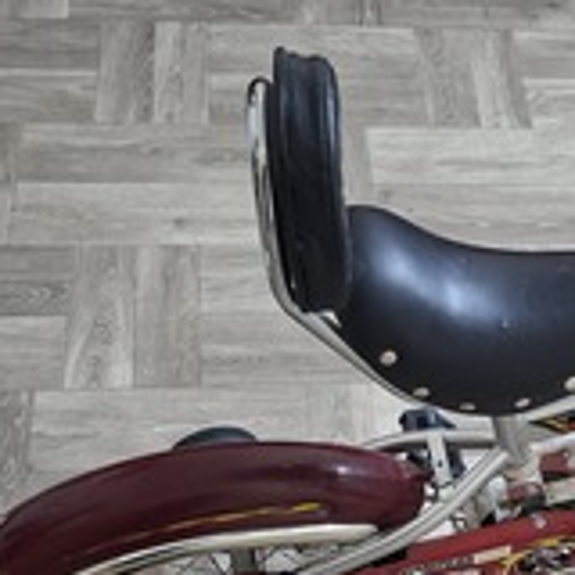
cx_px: 458
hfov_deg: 28.9
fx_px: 1090
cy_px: 501
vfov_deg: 28.6
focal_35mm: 58
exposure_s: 1/24
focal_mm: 5.54
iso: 400
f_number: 1.8
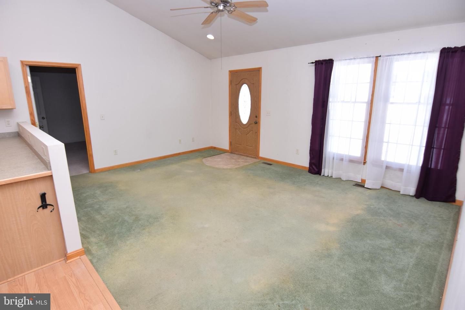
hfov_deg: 90.0
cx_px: 232
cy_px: 155
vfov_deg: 67.4
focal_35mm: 18
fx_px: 232
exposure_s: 1/125
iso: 400
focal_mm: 12
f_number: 5.6
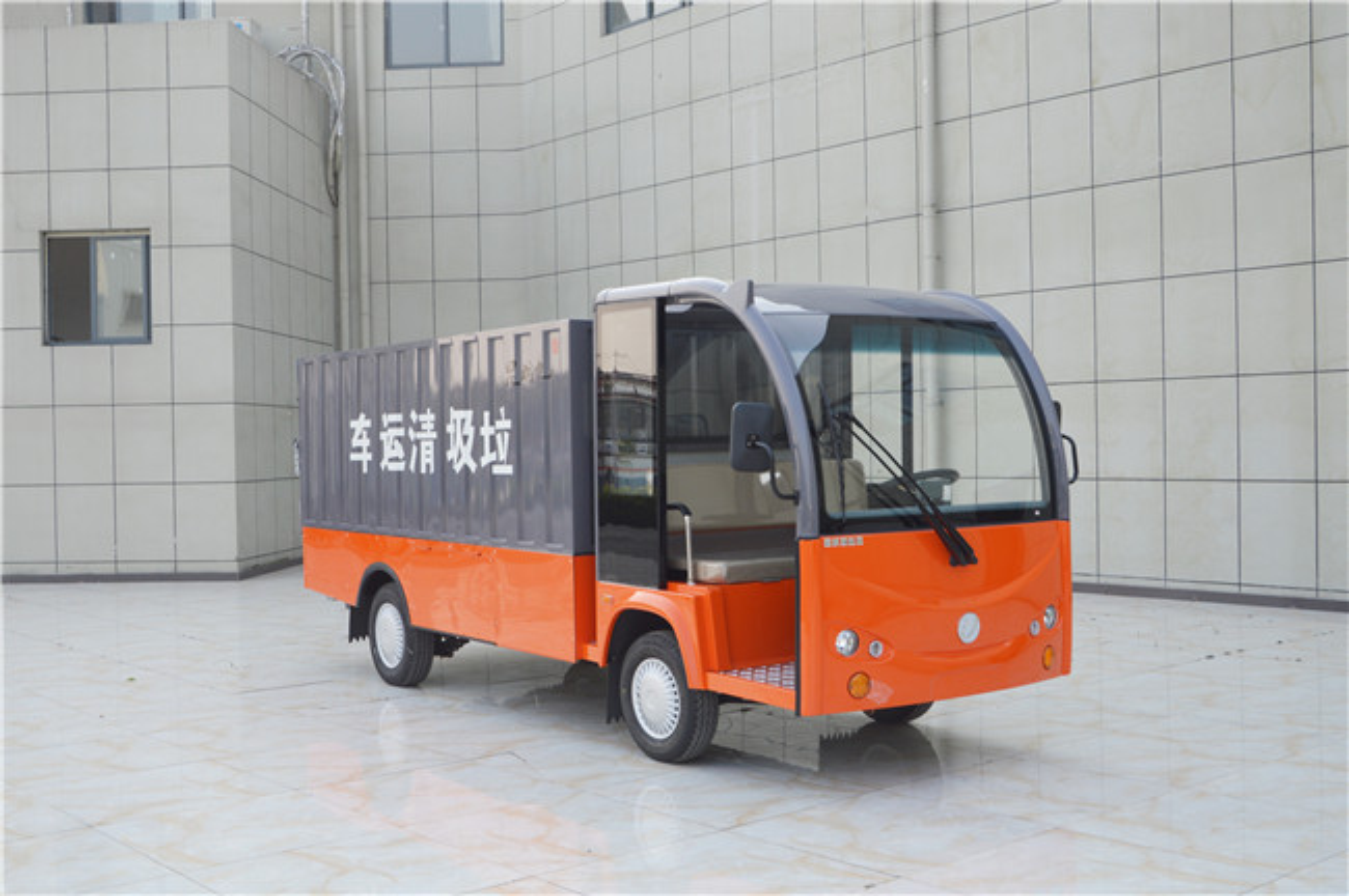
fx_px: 1404
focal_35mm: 38
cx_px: 674
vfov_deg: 35.4
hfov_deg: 51.3
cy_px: 448
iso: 110
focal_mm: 25
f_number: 5.6
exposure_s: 1/125
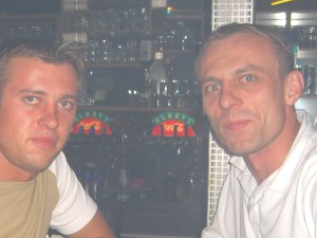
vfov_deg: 19.2
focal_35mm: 76
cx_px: 112
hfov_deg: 25.6
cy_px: 193
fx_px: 696
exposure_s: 1/60
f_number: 2.8
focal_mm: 7.9
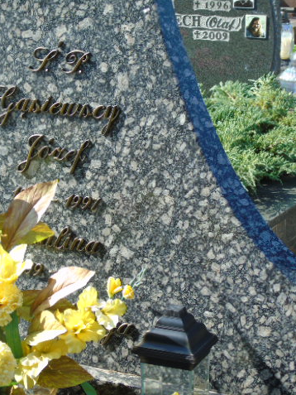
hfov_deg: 13.4
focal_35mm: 110
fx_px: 1254
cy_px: 197
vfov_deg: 17.9
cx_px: 88
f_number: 4.1
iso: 80
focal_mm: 15
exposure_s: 1/250
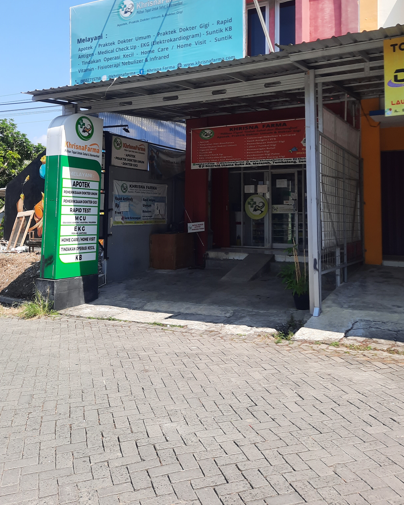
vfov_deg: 54.8
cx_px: 216
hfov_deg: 45.8
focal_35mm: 32
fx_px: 478
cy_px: 179
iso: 32
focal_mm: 4.6
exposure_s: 1/536
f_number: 2
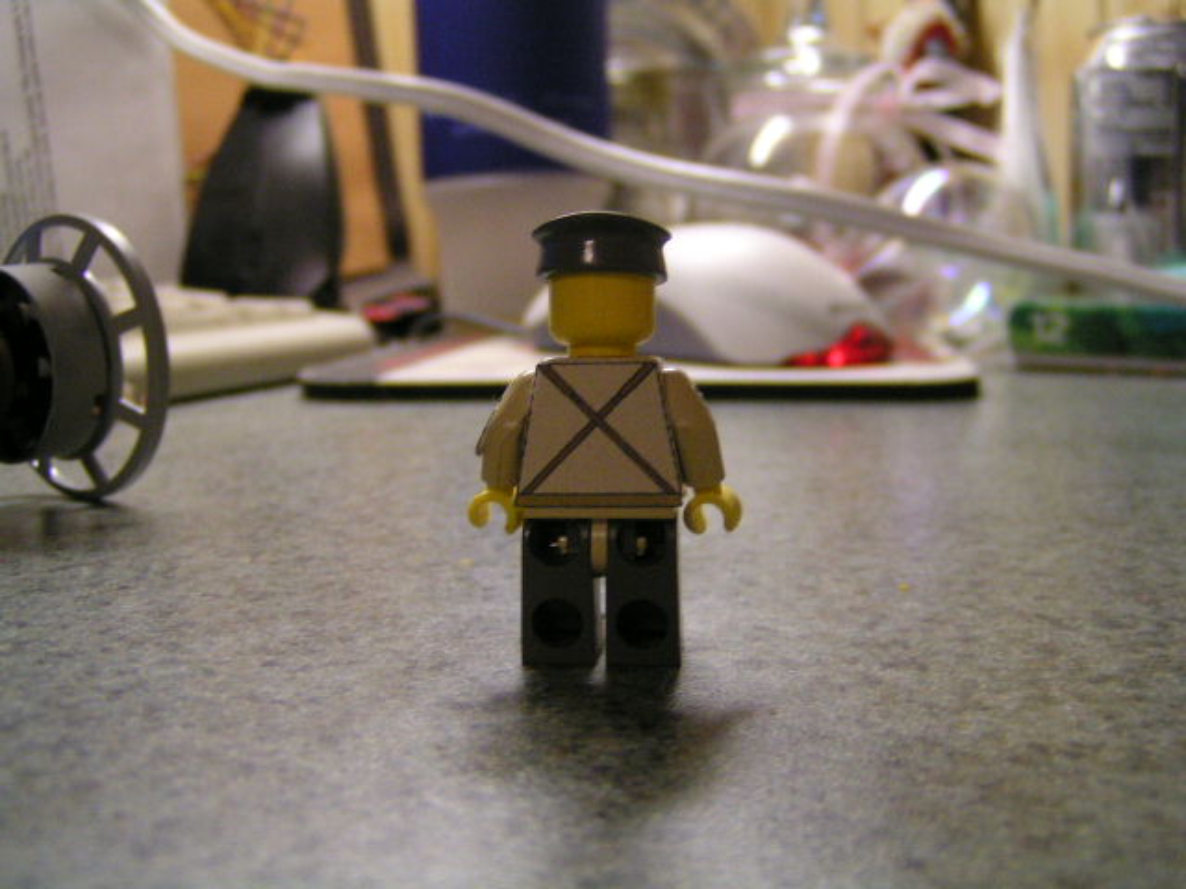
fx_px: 1302
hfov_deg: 49.0
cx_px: 593
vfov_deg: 37.7
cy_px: 444
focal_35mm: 38
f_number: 2.8
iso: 200
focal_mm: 5.8
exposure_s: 1/30
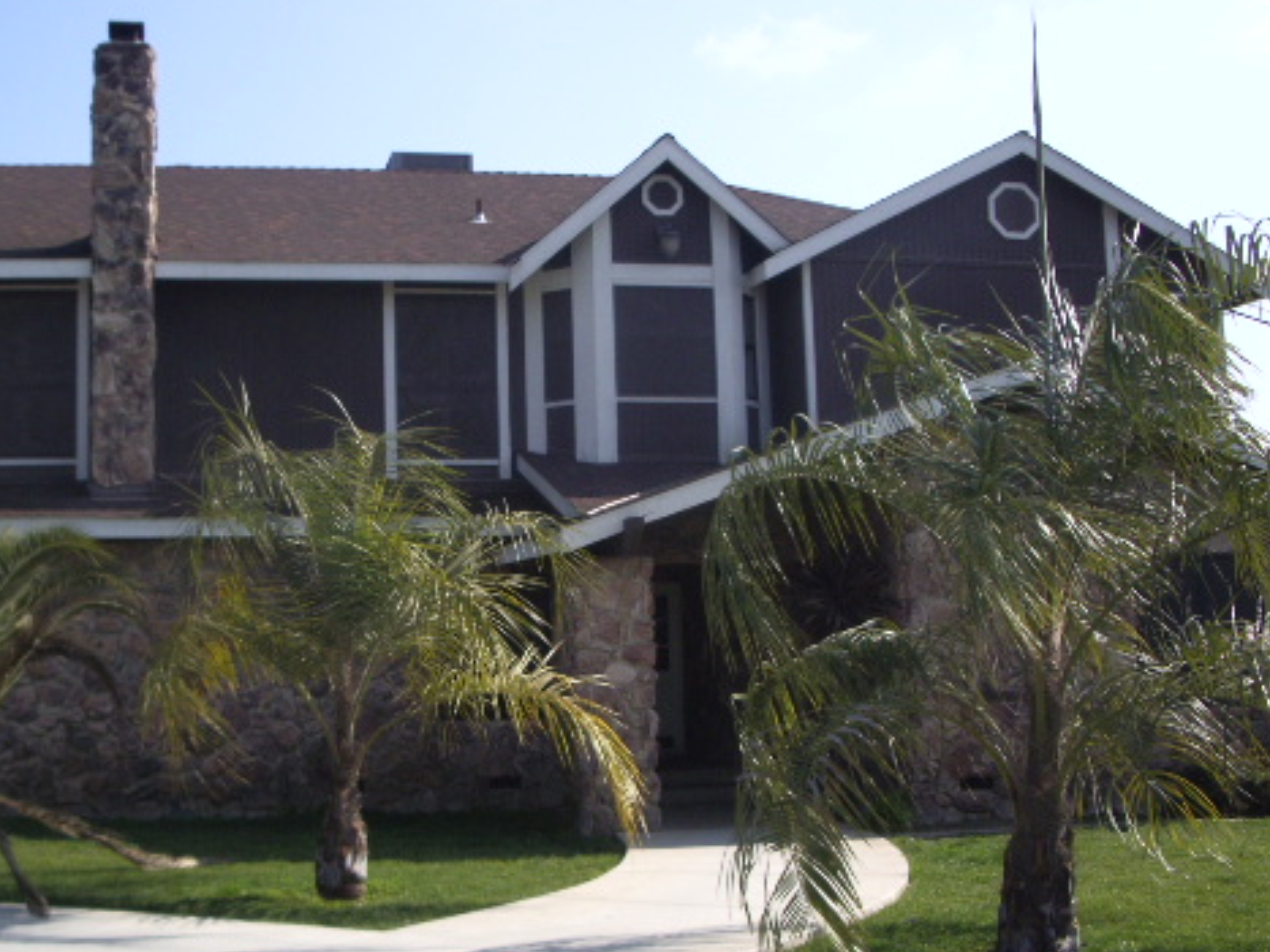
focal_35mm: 48
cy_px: 528
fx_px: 1761
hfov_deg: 39.1
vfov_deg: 30.2
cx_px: 411
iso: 80
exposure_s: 1/640
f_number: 4.3
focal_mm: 5.8
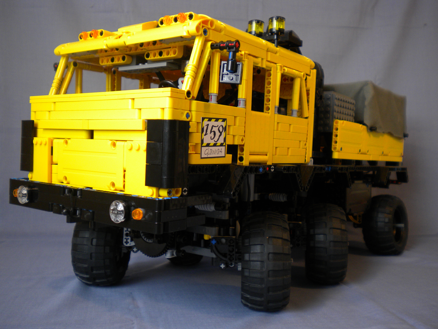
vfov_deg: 40.7
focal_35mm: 35
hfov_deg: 52.6
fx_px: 443
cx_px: 219
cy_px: 164
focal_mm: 6.3
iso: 151
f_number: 3.1
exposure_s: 1/65.7
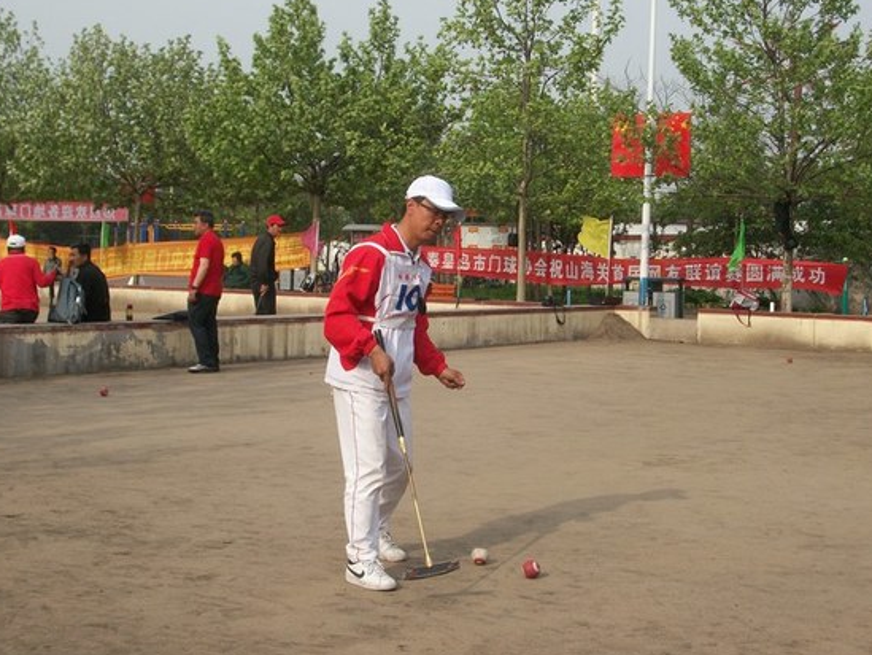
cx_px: 456
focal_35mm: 59
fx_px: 1487
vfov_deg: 24.8
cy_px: 310
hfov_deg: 32.7
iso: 80
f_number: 4
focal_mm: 9.7
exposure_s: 1/500
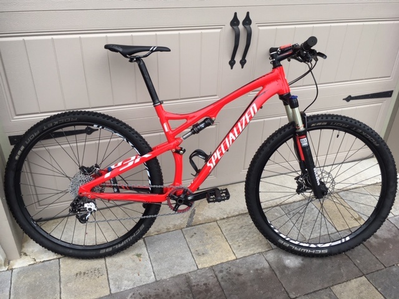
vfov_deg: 48.2
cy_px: 150
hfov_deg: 61.7
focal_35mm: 29
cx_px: 200
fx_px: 334
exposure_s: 1/60
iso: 32
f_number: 2.2
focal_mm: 4.15
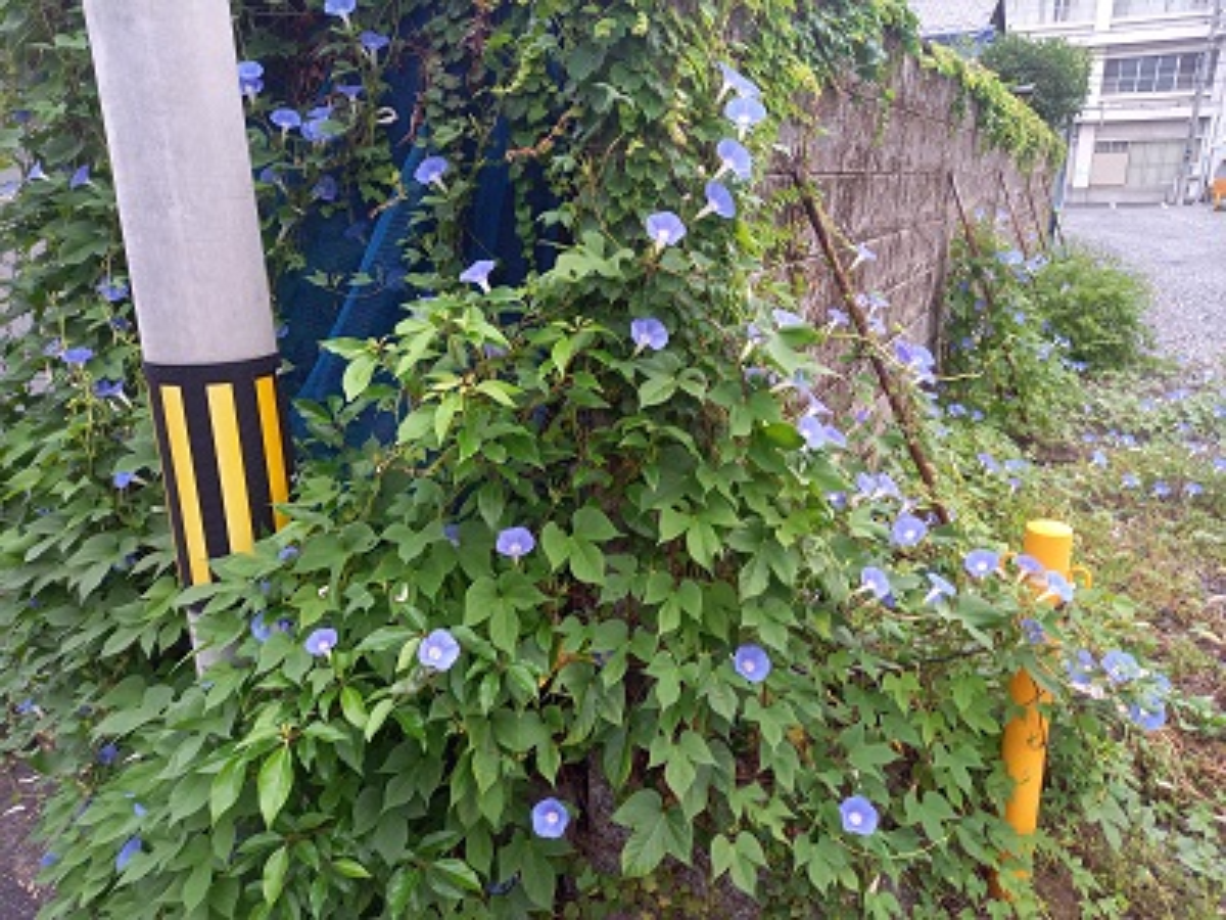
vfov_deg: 54.9
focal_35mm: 25
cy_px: 460
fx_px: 885
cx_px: 613
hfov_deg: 69.4
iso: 160
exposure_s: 1/50
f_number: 1.8
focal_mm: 4.65
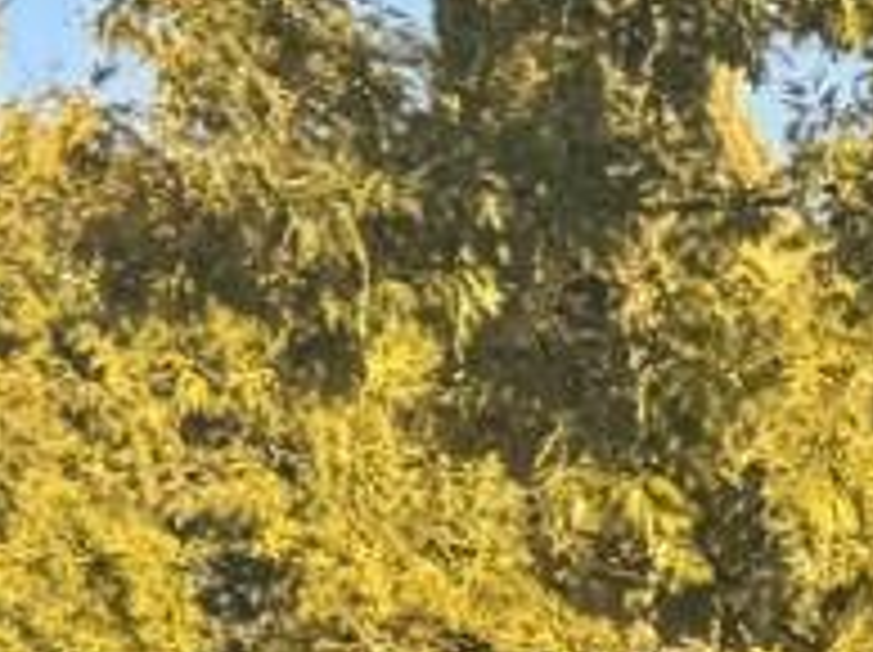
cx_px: 3366
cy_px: 2165
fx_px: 4685
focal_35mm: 186
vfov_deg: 6.9
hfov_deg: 7.7
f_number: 1.78
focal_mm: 6.76
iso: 80
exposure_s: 1/938
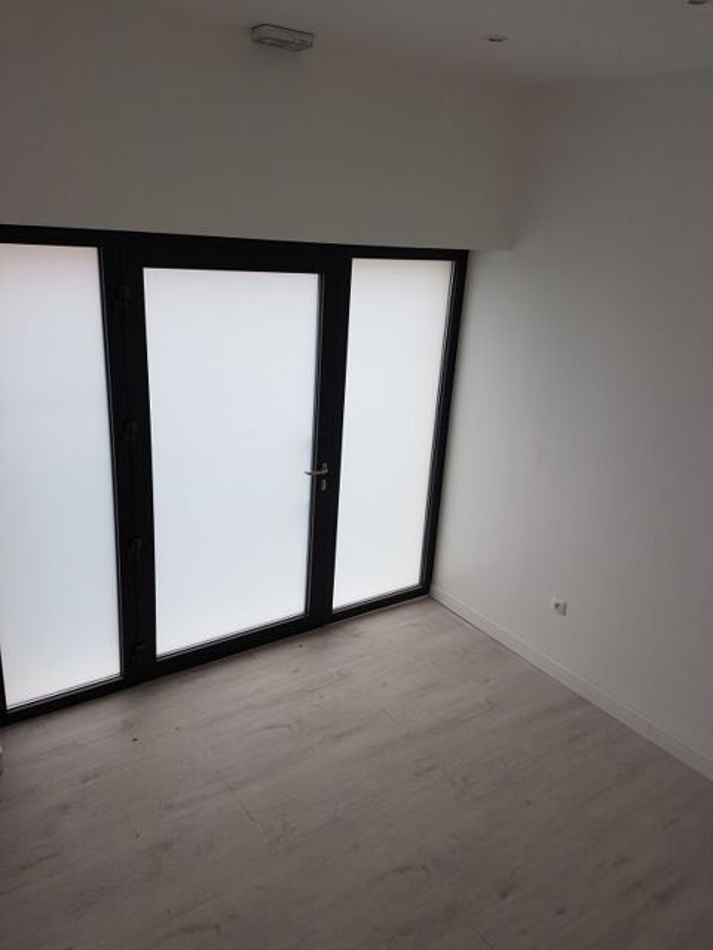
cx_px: 356
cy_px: 475
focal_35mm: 26
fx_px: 714
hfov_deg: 53.1
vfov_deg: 67.3
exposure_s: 1/158
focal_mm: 4.2
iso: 40
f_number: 1.7
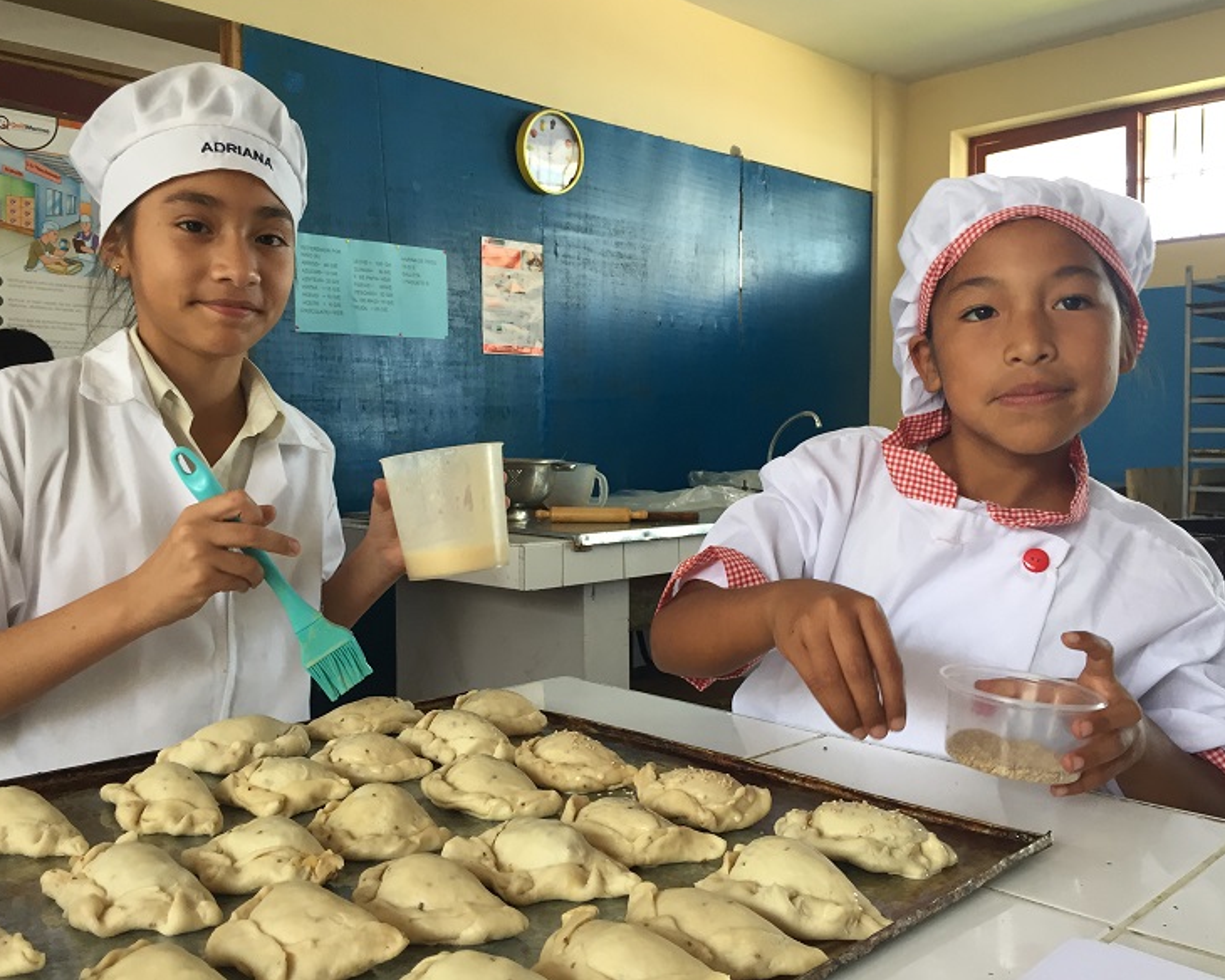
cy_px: 478
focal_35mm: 31
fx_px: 1124
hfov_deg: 57.2
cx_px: 597
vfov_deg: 47.1
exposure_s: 1/30
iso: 32
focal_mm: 4.15
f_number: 2.2
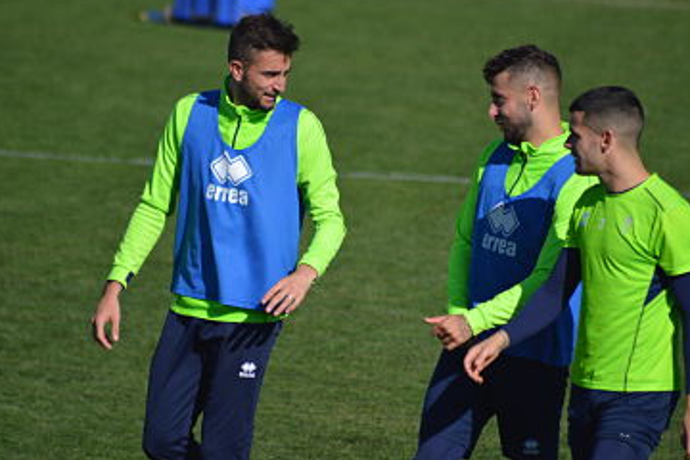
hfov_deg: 4.1
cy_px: 228
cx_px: 341
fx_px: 9583
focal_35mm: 500
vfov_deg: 2.7
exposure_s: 1/2000
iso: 280
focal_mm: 300
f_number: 5.6
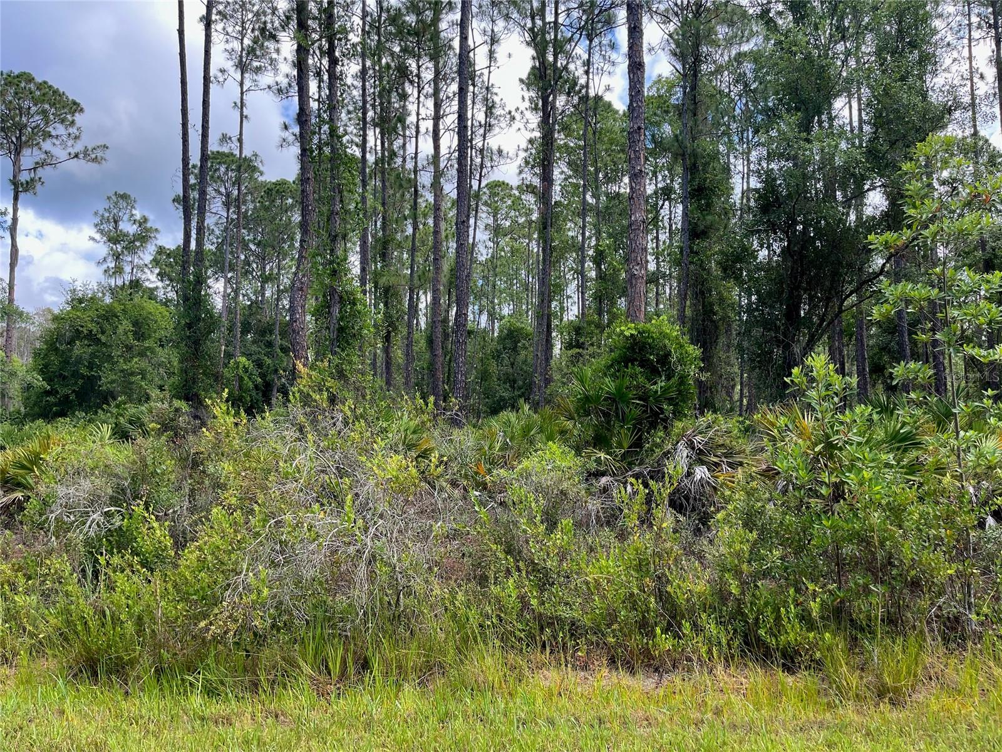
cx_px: 501
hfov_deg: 67.3
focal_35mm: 26
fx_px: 753
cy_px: 376
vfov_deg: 53.1
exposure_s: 1/569
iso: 50
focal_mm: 5.1
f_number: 1.6
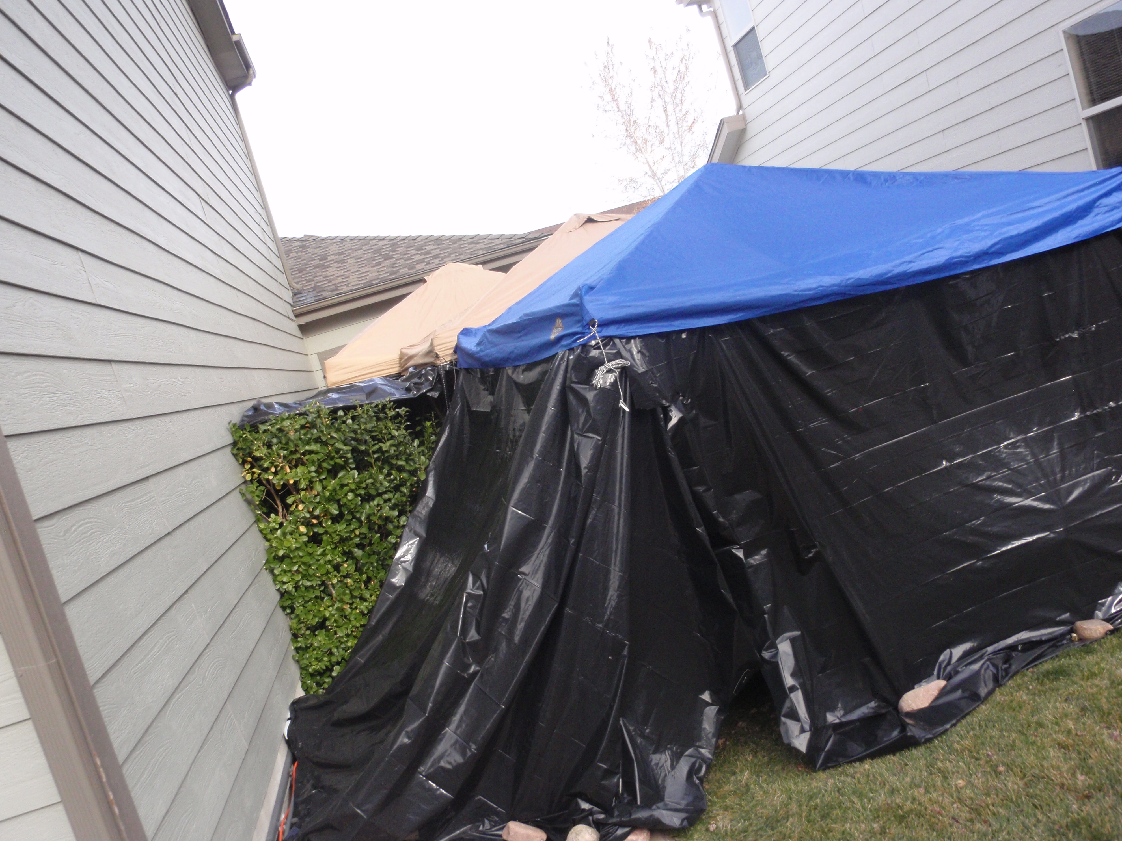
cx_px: 561
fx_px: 908
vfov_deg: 49.7
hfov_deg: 63.4
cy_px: 420
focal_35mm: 28
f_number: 3.2
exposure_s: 1/500
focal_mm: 5
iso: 250
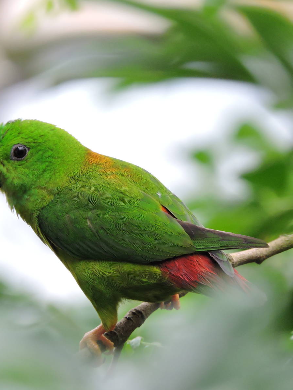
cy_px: 195
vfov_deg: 1.6
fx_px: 13574
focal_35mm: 1203
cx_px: 118
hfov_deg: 1.2
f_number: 5.6
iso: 400
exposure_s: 1/60
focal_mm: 161.2
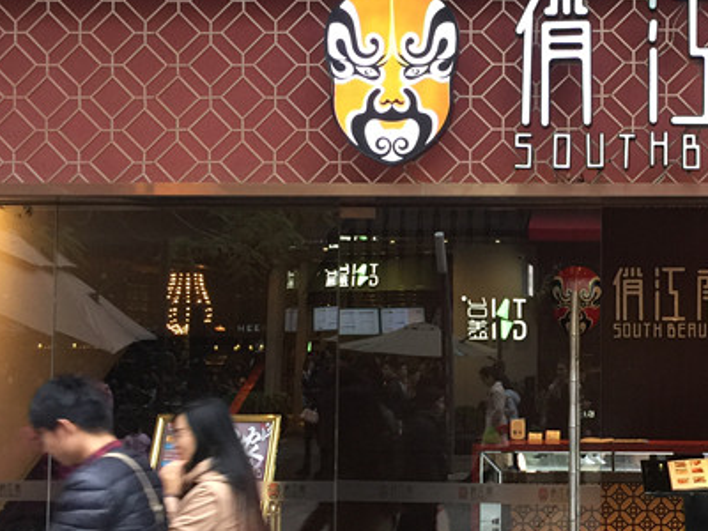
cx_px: 600
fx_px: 1186
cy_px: 306
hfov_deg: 32.0
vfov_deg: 25.2
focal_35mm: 58
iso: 50
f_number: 2.2
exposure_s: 1/17
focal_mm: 4.15
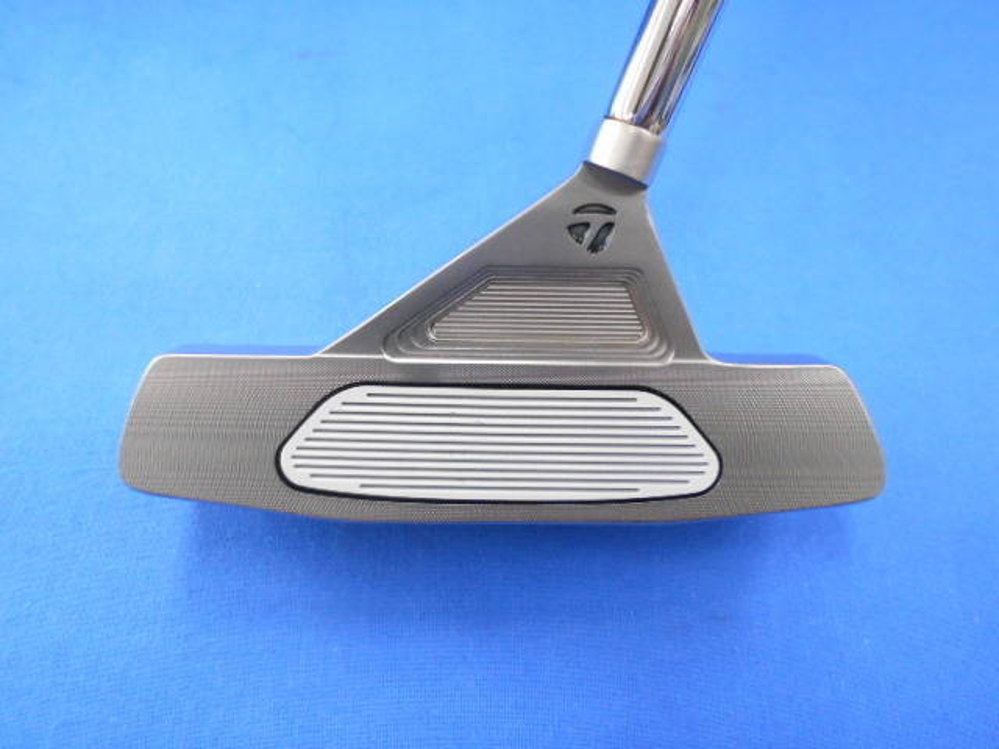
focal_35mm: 26
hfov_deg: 67.3
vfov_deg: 53.1
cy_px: 374
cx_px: 500
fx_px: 750
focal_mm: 4.6
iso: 400
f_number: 3.2
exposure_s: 1/30
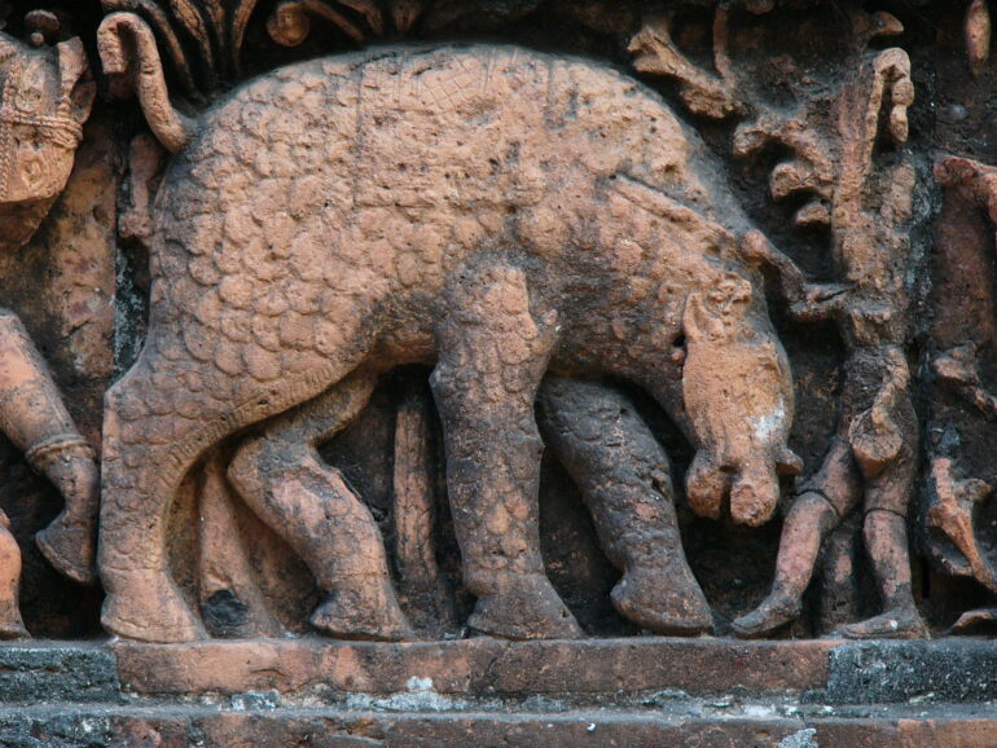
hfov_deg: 10.4
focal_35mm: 190
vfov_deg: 7.8
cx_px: 498
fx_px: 5474
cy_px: 374
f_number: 2.8
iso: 100
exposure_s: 1/100
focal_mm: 31.6
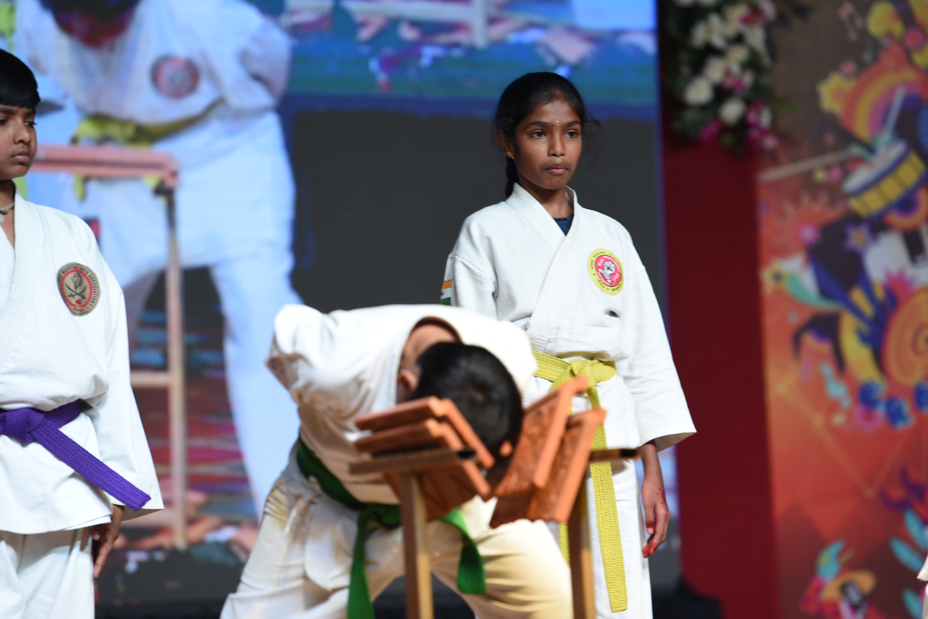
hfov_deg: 11.1
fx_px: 4770
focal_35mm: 185
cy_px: 310
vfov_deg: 7.4
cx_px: 464
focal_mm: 185
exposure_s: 1/640
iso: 1250
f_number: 3.5
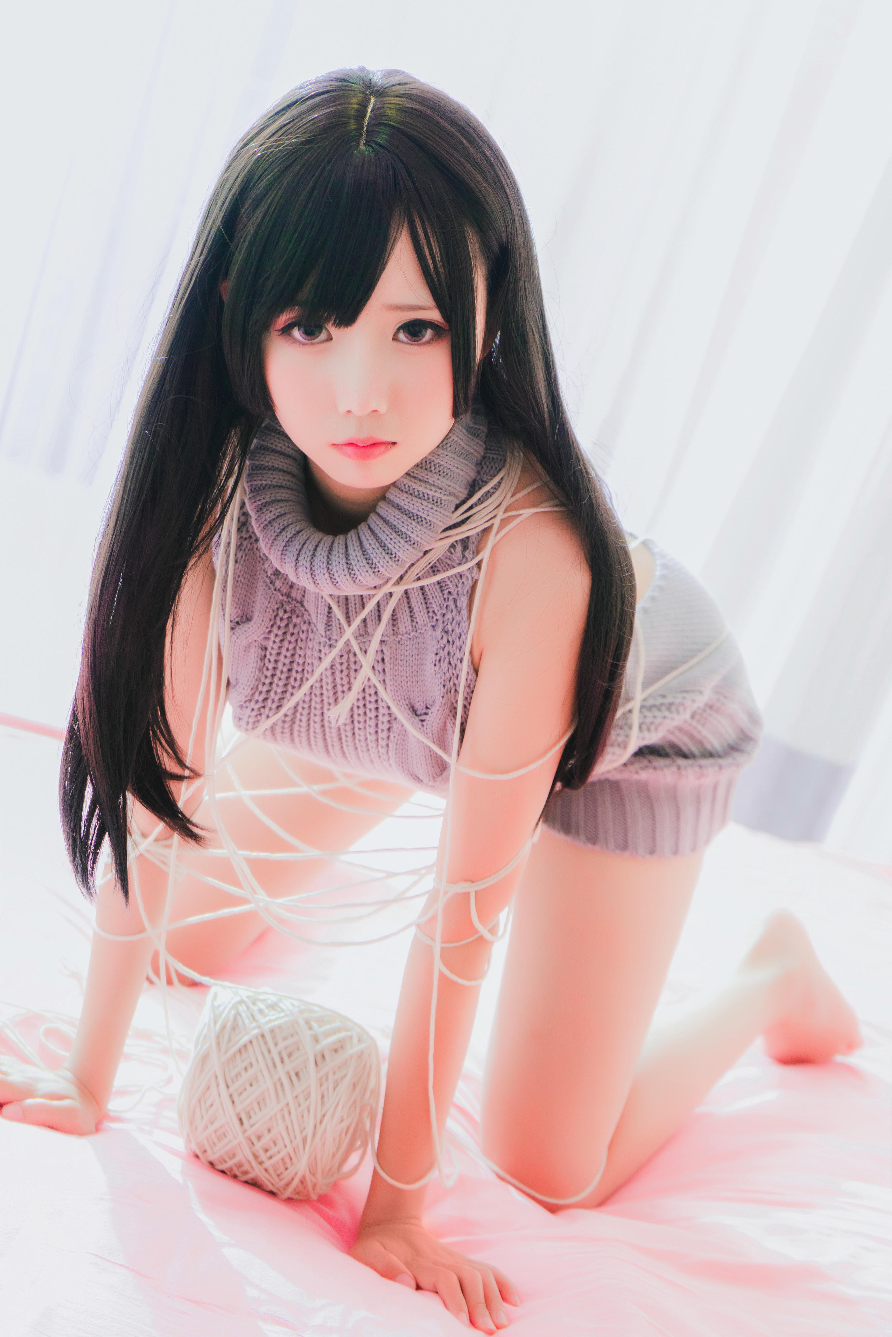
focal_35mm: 70
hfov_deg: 19.5
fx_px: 2601
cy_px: 668
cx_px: 446
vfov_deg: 28.8
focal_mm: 70
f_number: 5.6
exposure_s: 1/125
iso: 1000
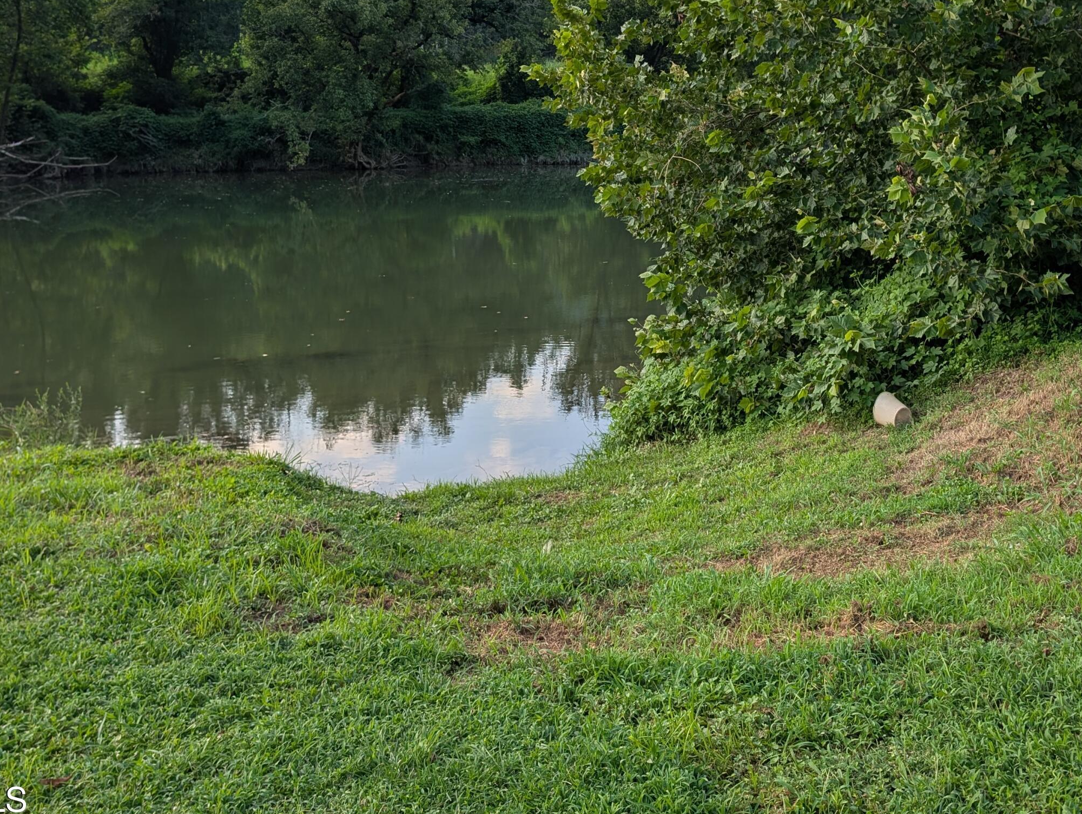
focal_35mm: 36
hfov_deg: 50.7
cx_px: 689
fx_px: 1127
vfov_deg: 39.1
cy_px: 245
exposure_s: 1/239
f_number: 1.68
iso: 21
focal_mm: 6.9
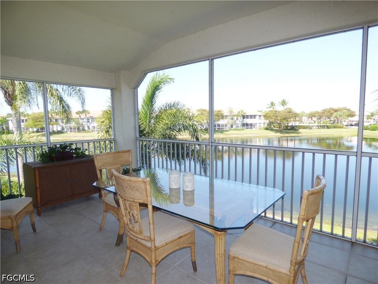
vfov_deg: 66.0
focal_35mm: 20
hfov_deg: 81.7
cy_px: 142
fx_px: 218
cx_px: 189
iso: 100
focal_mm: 3.58
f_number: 2.8
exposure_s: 1/320
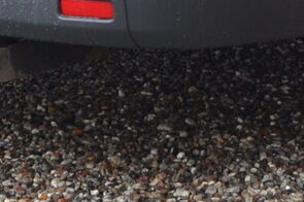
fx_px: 1814
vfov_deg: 5.9
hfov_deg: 9.5
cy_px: -393
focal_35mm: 215
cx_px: 297
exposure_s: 1/125
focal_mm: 22
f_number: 5.6
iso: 140
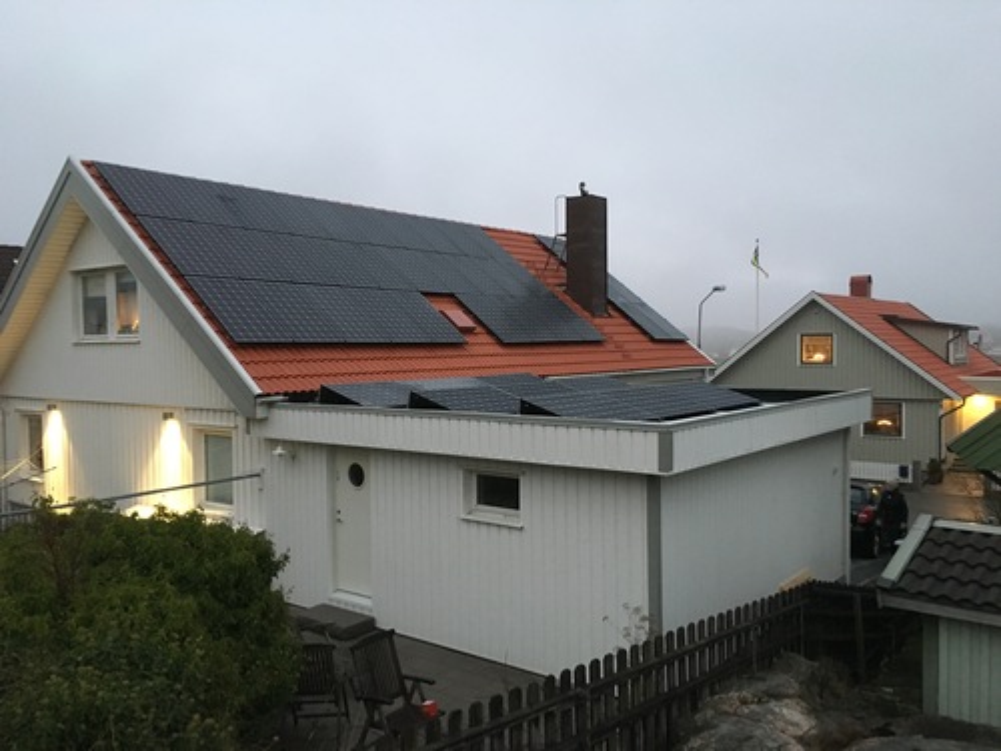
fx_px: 839
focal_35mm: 29
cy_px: 376
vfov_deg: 48.2
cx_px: 500
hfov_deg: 61.7
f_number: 2.2
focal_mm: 4.15
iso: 200
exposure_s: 1/17
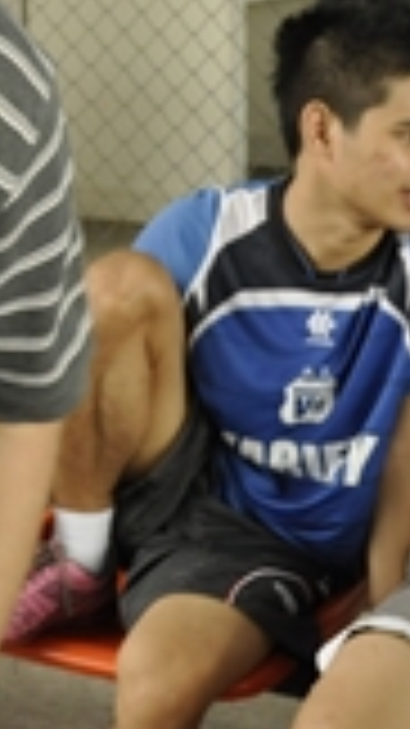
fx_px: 2244
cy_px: 36
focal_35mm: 116
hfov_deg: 10.0
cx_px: -261
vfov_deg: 18.1
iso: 800
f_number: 5.6
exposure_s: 1/125
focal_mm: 24
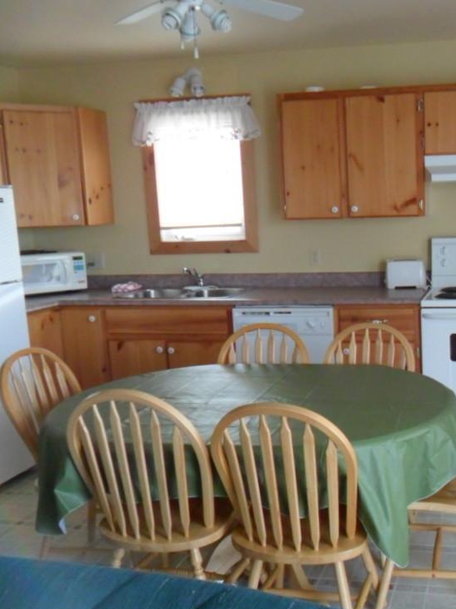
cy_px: 300
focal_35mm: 37
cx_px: 396
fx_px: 650
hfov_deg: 36.6
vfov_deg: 50.2
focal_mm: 4.9
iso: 320
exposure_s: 1/30
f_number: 3.5
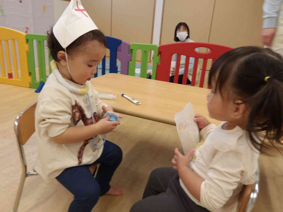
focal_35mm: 27
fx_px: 221
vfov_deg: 51.4
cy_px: 106
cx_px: 142
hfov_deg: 65.3
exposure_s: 1/39
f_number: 3
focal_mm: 4.9
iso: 100
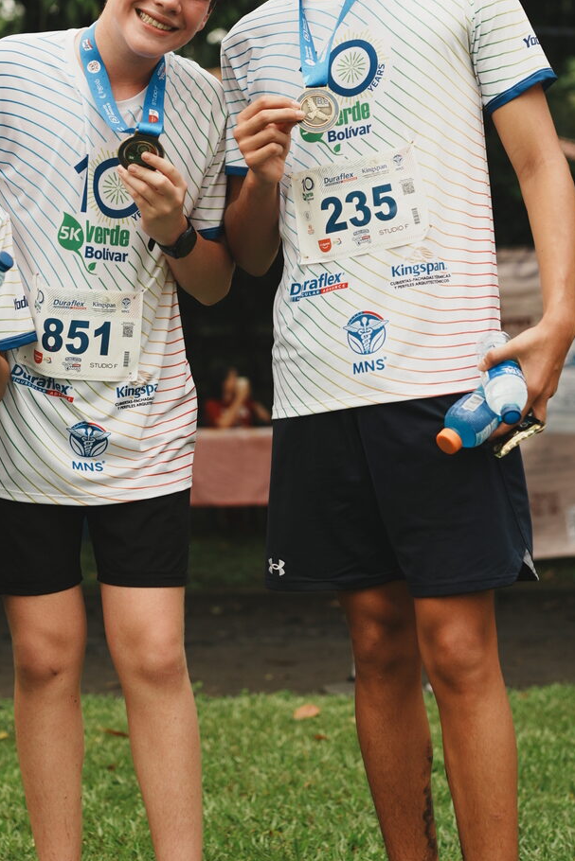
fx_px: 2131
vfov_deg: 22.8
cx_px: 175
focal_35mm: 89
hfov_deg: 15.3
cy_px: 296
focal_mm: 50
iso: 160
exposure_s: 1/200
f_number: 2.5
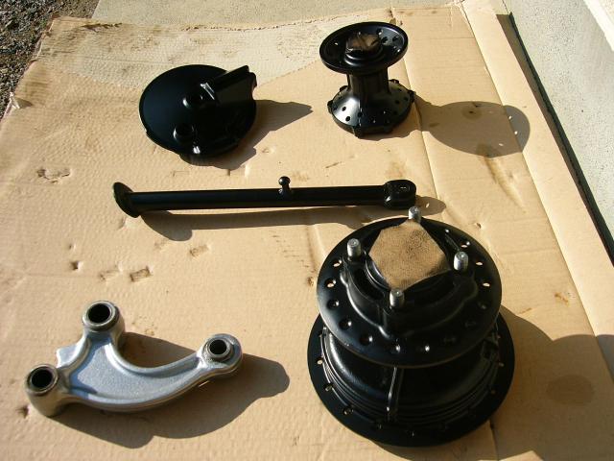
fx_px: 621
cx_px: 307
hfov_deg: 52.6
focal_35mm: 35
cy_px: 230
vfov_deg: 40.7
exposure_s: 1/125
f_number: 8
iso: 50
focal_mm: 5.8
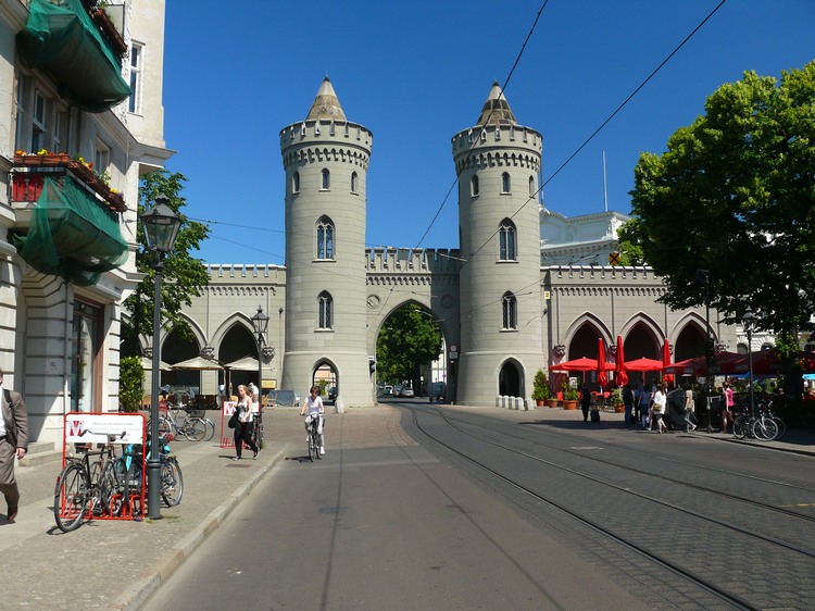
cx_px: 408
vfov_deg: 40.7
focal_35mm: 35
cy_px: 306
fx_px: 824
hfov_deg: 52.6
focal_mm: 7.4
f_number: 4.5
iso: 100
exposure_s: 1/200
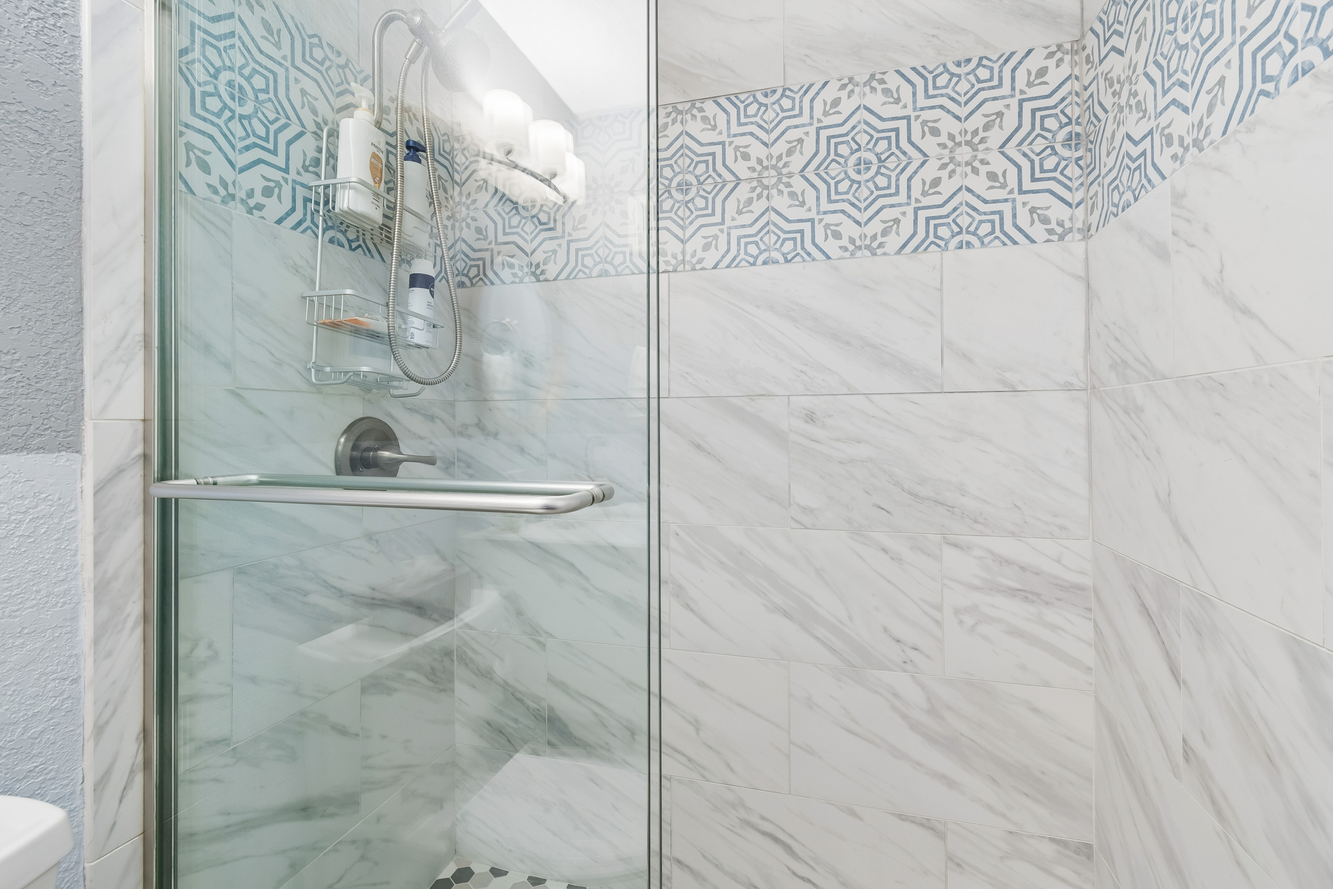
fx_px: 555
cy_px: 444
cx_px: 666
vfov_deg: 77.3
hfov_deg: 100.4
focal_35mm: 15
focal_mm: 10
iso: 100
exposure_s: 1/15
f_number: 7.1
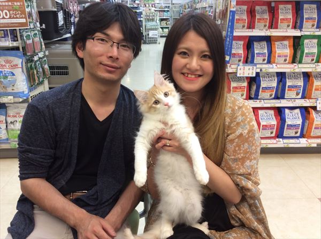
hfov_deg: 56.9
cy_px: 120
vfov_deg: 44.0
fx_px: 296
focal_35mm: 32
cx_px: 160
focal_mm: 3.3
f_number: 2.4
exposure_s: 1/24
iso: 50
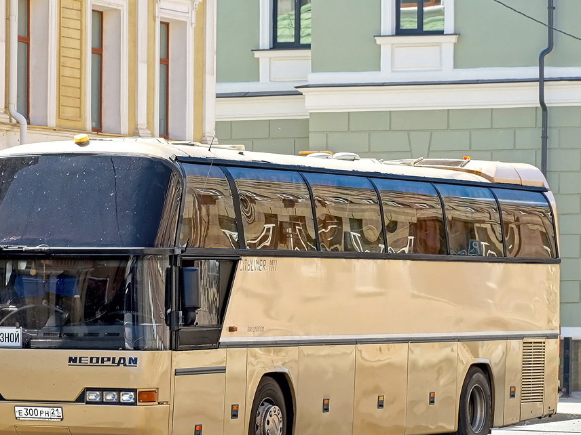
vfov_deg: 7.8
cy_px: 227
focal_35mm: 191
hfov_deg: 10.4
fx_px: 3206
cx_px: 244
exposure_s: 1/200
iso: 200
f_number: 7.1
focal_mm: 90
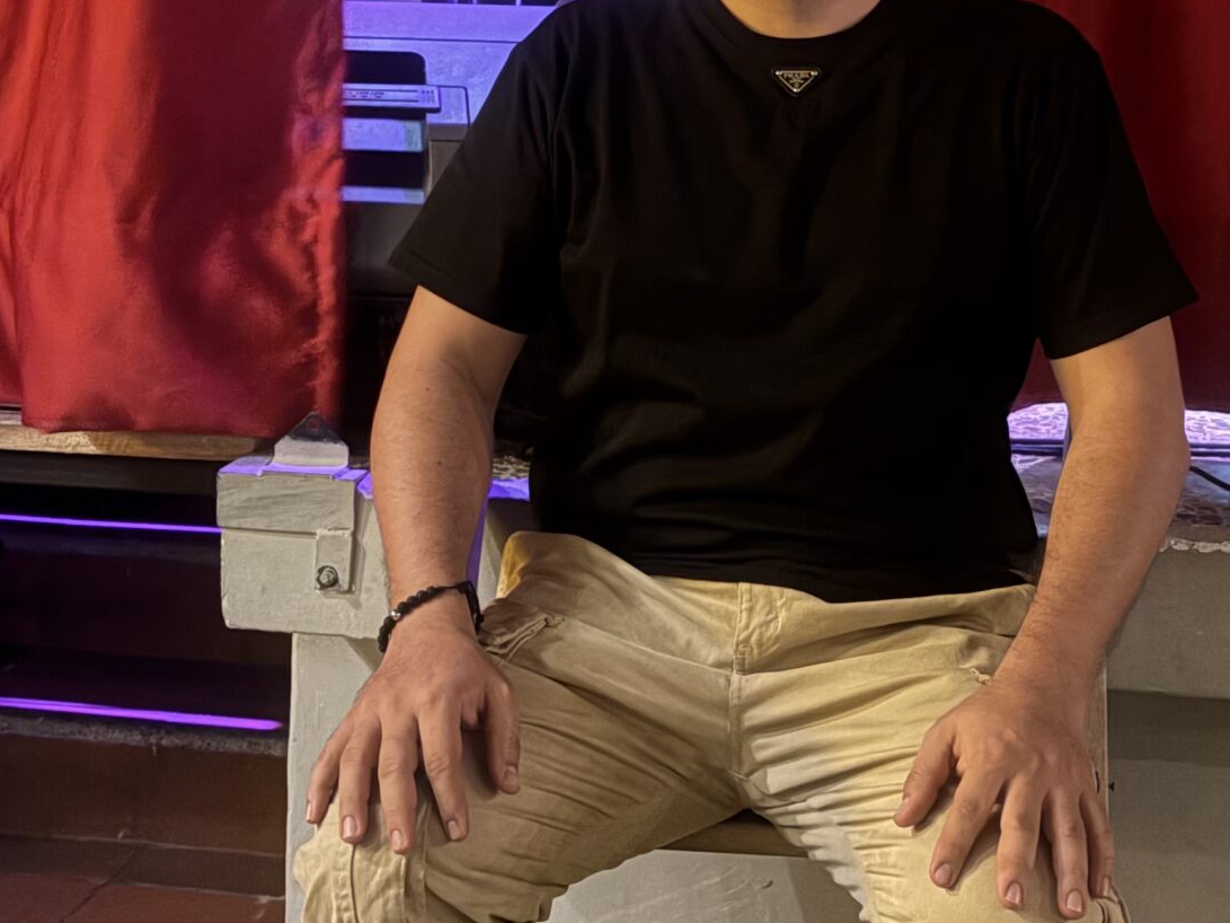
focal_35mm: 61
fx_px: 2167
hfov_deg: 31.6
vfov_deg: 23.4
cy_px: 109
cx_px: 708
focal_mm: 5.96
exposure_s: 1/26
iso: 1250
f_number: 1.6
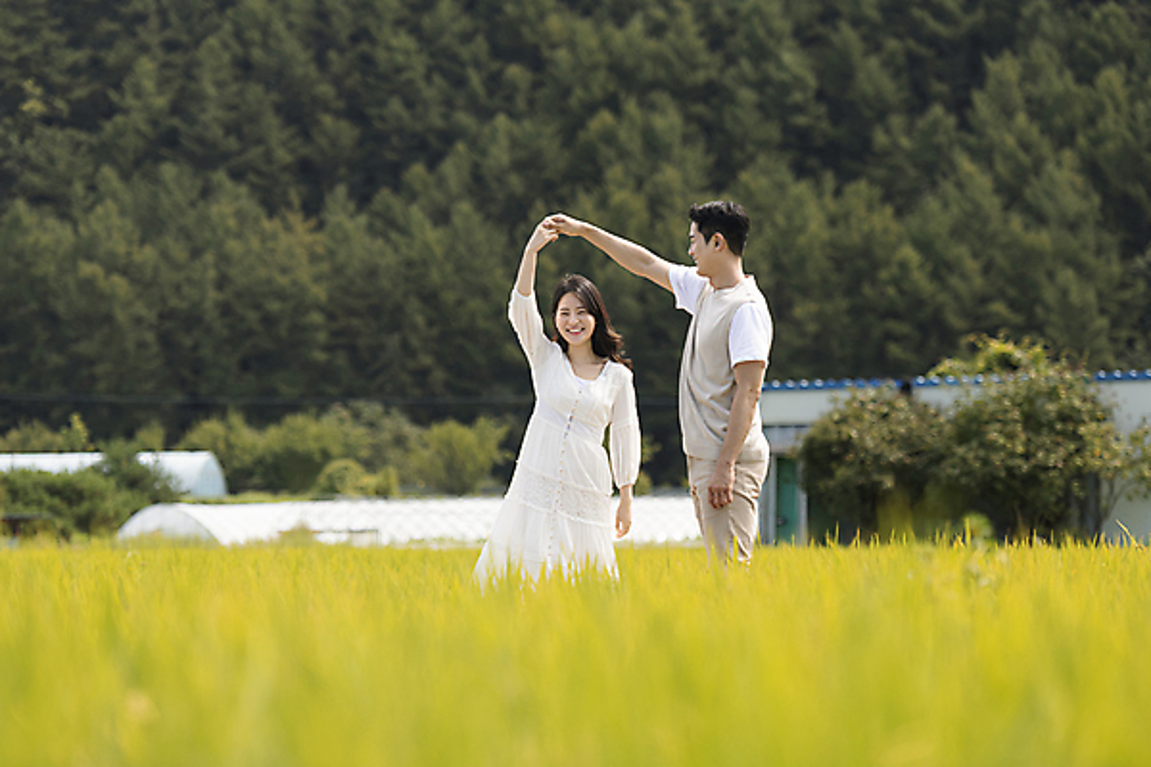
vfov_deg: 11.4
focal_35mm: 120
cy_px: 384
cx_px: 576
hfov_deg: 17.1
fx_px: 3836
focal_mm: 120
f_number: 3.2
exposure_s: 1/1250
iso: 200
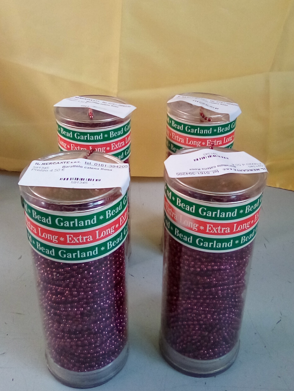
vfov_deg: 51.3
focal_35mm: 36
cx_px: 162
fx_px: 408
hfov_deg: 39.6
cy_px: 174
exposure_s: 1/139
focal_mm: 2.27
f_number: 2.2
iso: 69
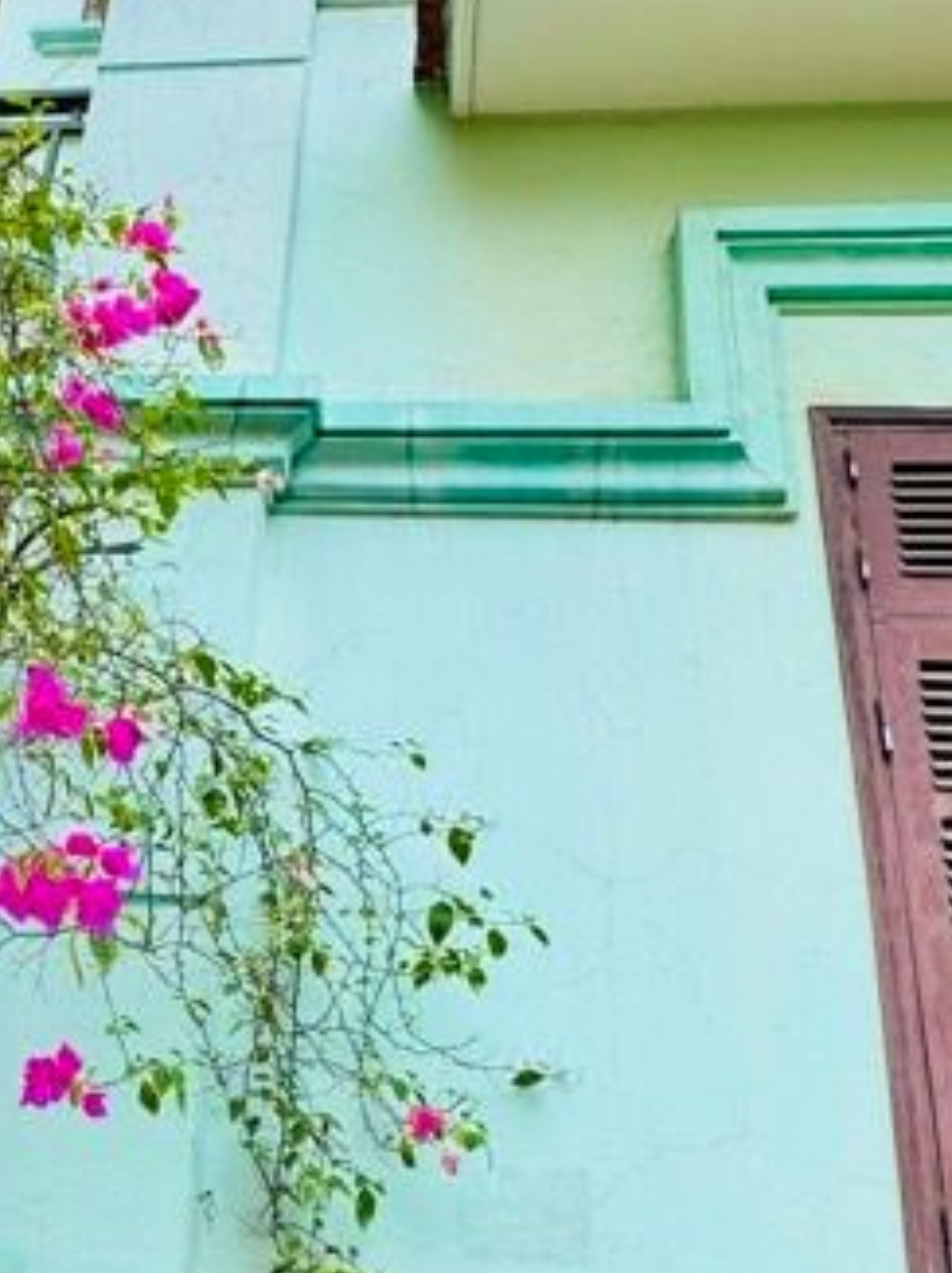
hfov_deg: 32.1
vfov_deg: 42.9
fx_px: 1616
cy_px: 722
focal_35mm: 44
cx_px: 207
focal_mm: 2.22
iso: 40
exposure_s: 1/448
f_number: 2.2
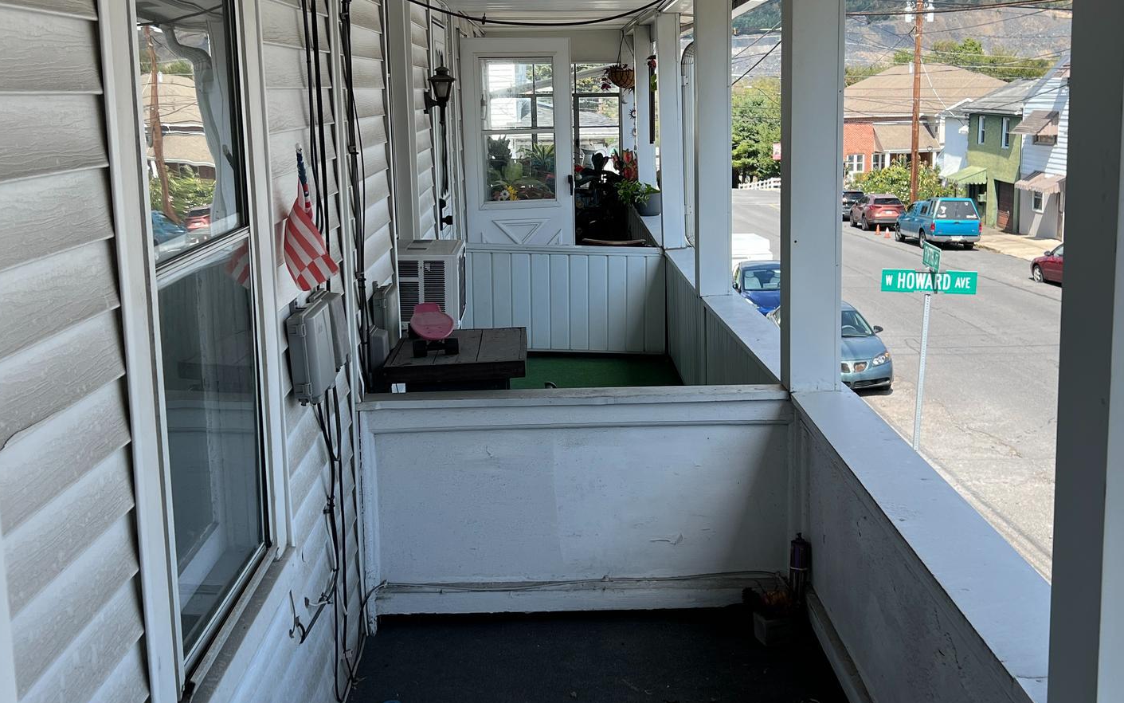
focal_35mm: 40
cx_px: 589
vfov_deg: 31.9
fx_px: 1225
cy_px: 280
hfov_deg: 49.3
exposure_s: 1/1431
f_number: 1.5
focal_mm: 5.7
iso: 50
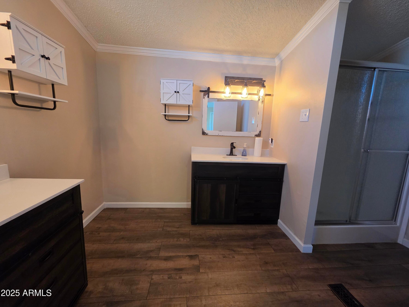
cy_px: 154
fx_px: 154
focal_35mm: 13
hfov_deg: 106.2
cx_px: 204
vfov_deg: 89.9
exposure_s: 1/60
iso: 250
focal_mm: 2.2
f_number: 1.9
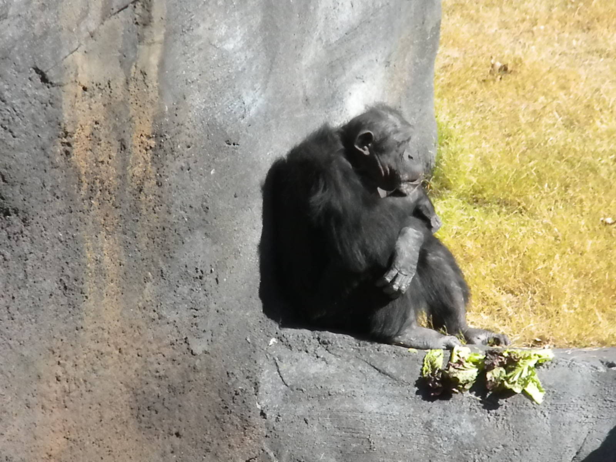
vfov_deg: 5.7
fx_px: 4627
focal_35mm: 260
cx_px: 308
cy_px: 231
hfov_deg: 7.6
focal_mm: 46.2
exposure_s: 1/156
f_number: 14
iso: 640
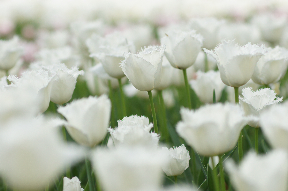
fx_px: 1199
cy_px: 96
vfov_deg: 9.1
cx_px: 144
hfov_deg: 13.7
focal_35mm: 150
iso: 200
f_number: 3.2
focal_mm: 100
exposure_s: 1/500
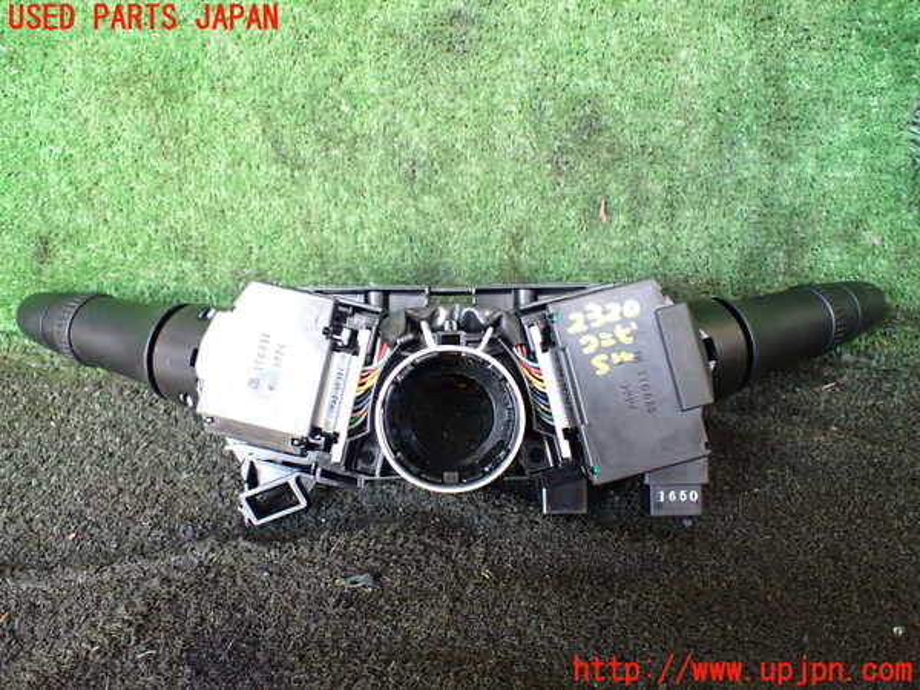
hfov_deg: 60.0
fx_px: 797
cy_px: 345
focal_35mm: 30
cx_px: 460
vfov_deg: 46.8
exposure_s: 1/100
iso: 800
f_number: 2.3
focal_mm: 5.4
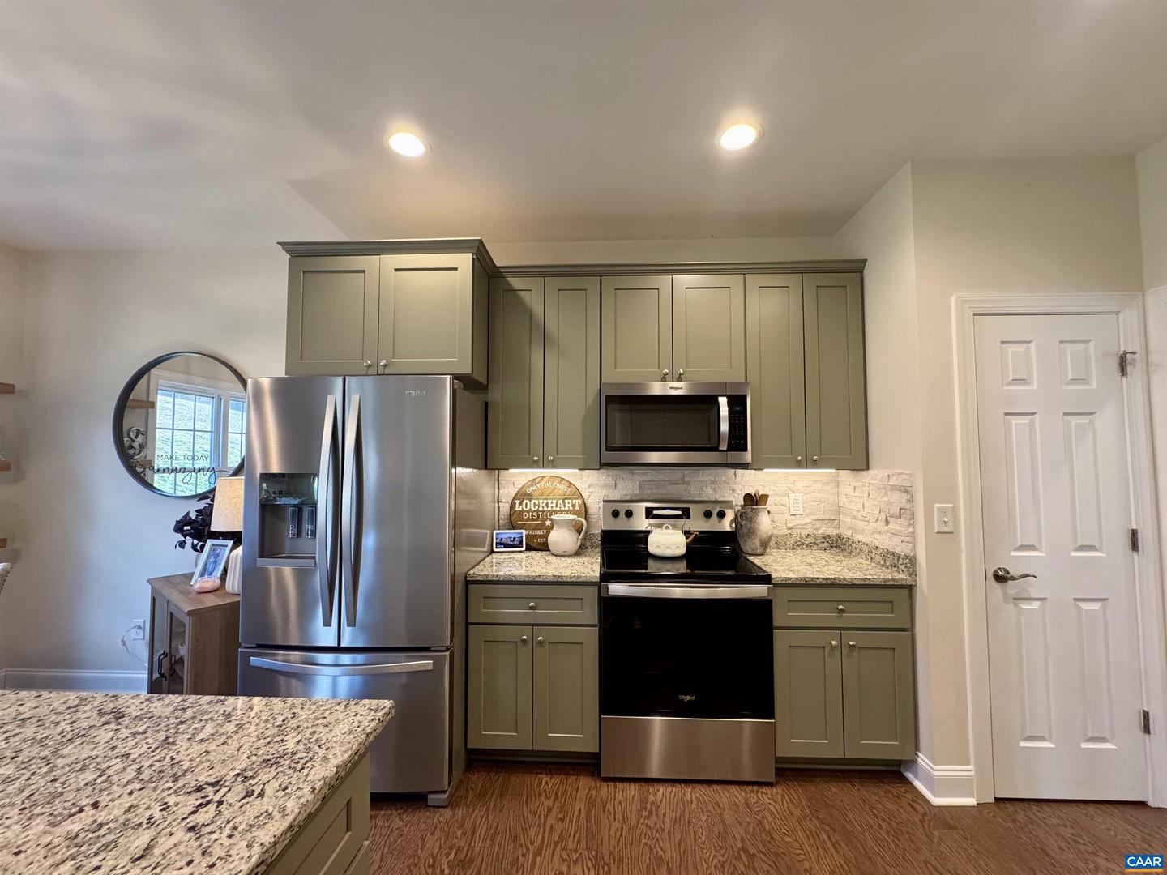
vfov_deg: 85.7
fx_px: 472
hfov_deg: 102.1
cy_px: 438
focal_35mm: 14
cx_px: 584
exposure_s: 1/120
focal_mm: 2.22
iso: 320
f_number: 2.2
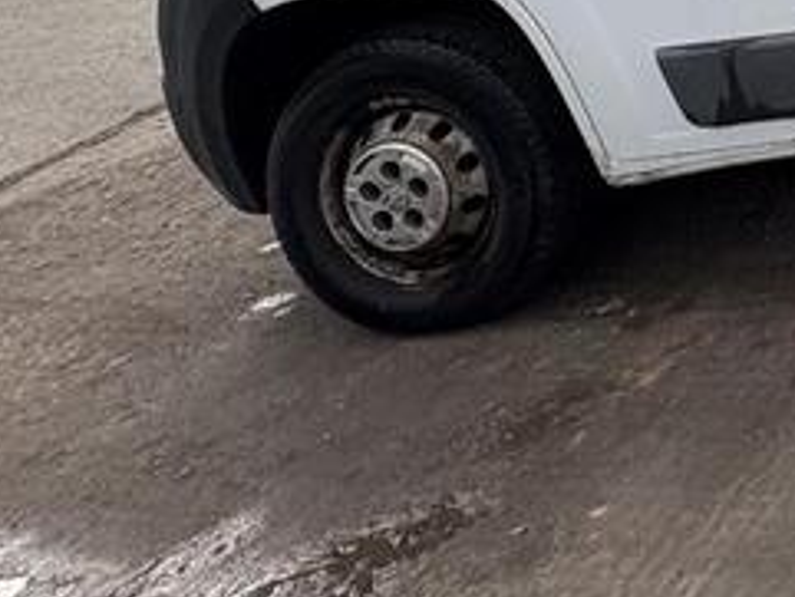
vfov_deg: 19.9
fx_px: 1195
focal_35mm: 52
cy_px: -498
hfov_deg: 21.8
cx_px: 1451
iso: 40
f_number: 2.2
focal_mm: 2.22
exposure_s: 1/1048
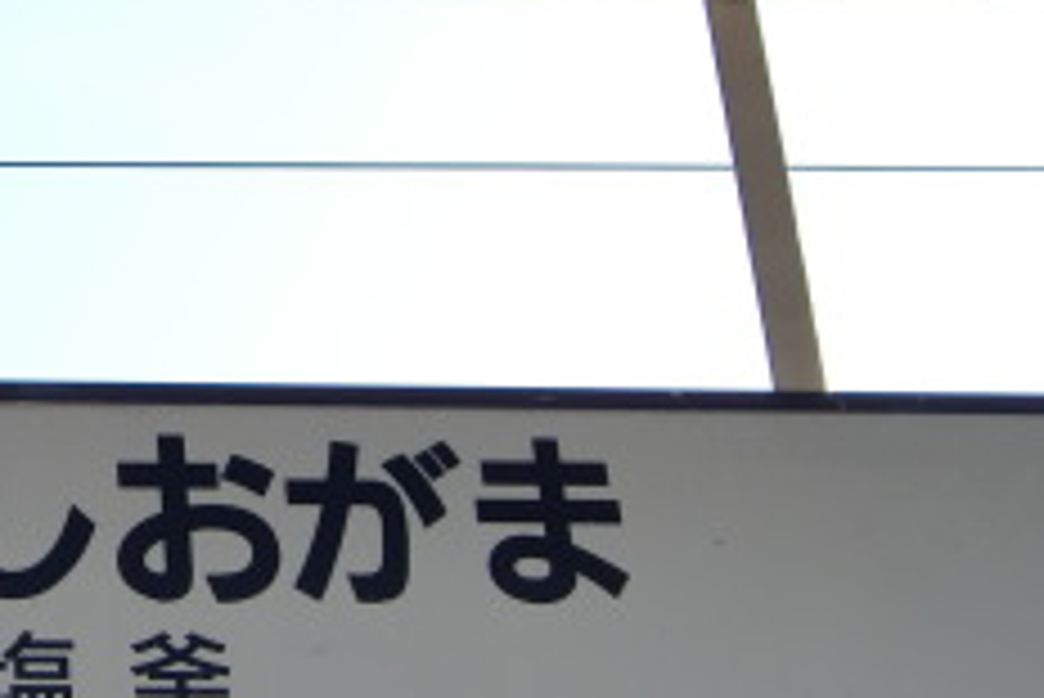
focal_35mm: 112
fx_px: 3250
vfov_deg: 12.2
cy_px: 446
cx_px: -18
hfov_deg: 17.8
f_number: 3
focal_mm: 6.9
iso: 64
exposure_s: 1/640
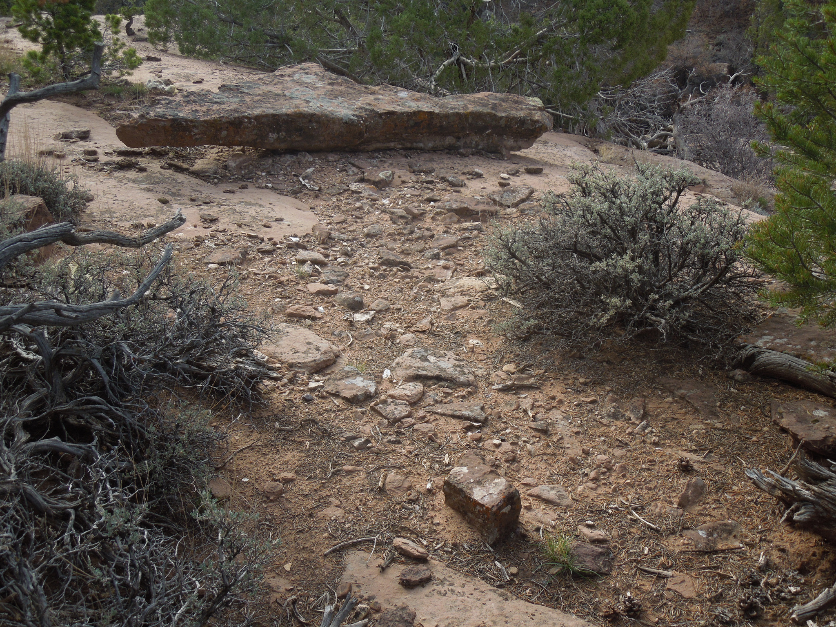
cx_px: 418
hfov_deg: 47.9
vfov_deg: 36.8
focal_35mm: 39
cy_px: 314
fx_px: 942
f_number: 3.8
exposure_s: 1/320
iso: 100
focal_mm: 7
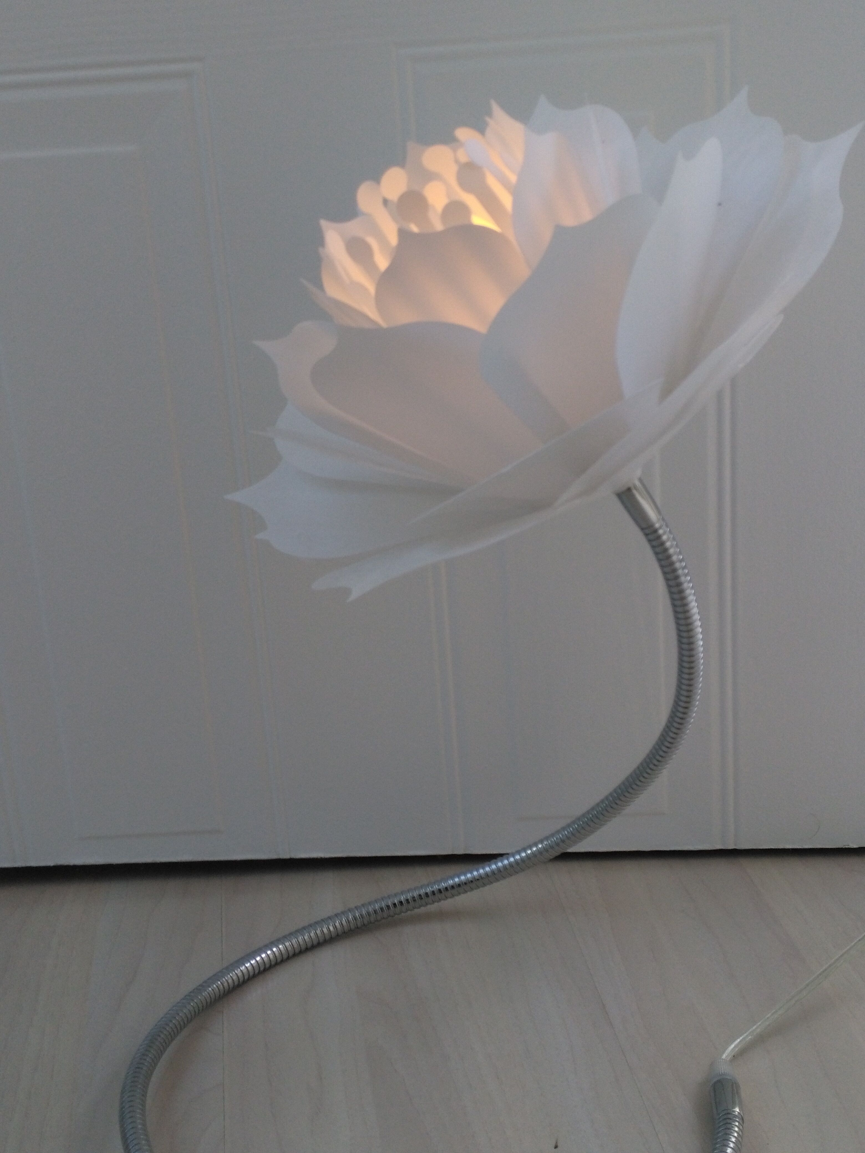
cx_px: 432
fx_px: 933
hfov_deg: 49.7
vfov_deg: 63.4
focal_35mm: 28
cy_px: 576
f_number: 2
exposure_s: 1/159
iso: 100
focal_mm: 2.96
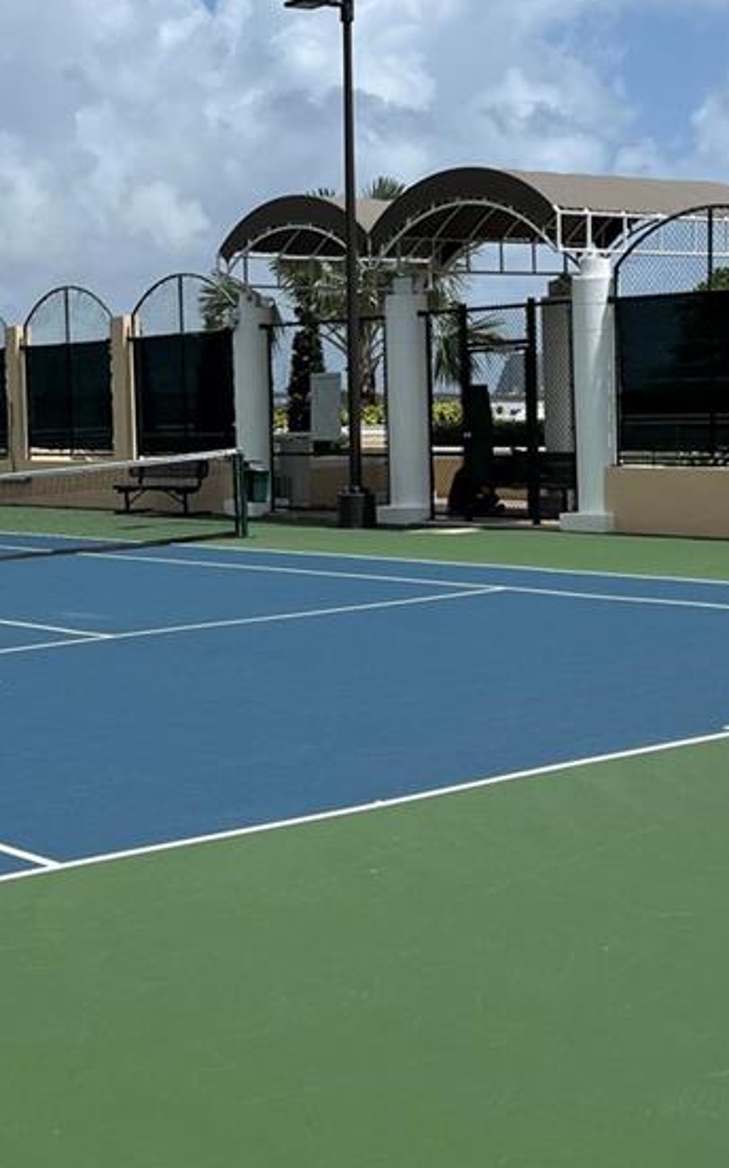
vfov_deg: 33.9
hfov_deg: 21.2
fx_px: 1909
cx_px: 104
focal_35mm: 60
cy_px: 443
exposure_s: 1/6897
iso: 50
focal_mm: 5.1
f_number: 1.6
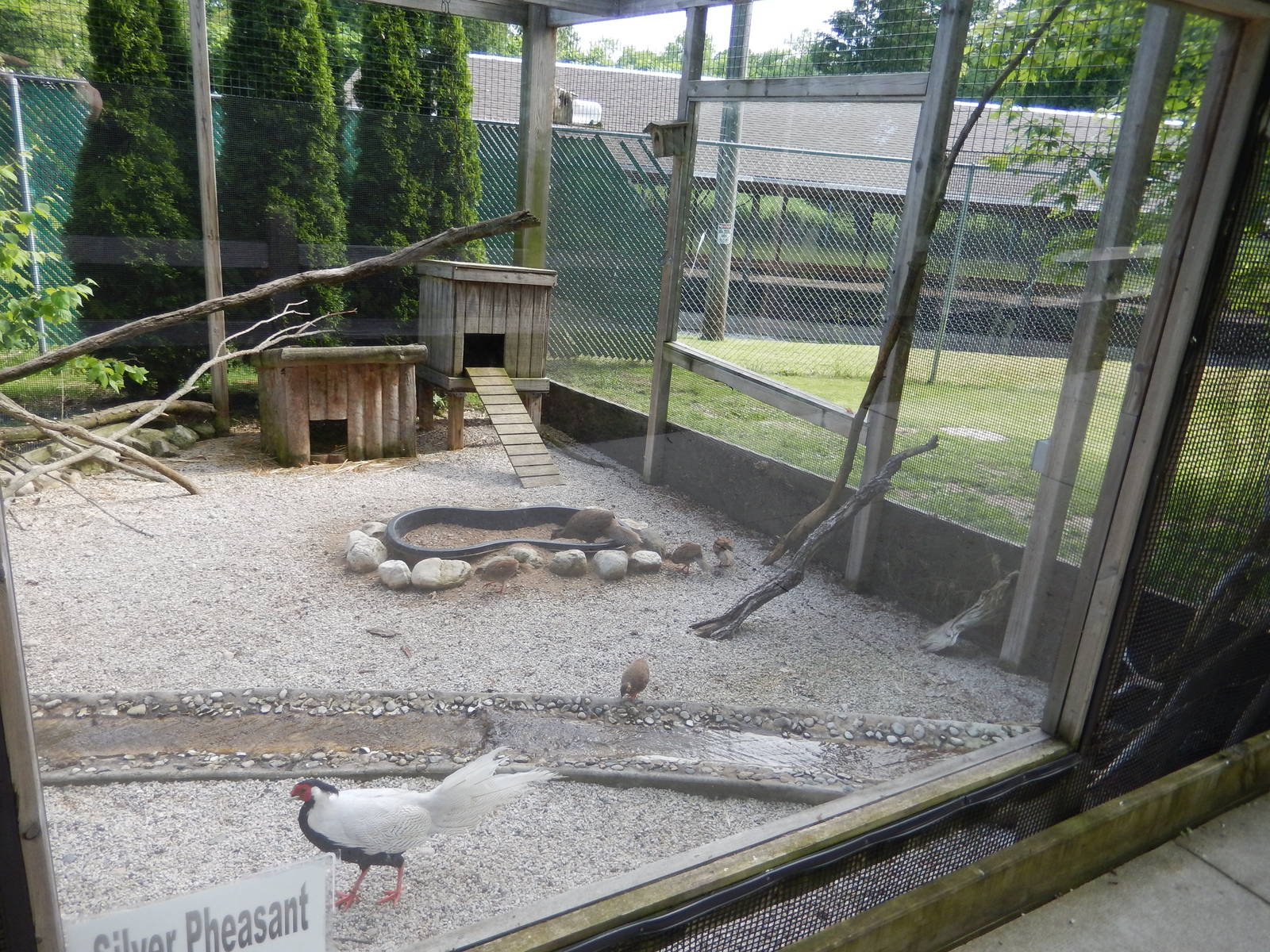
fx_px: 917
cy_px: 476
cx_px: 635
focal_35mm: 25
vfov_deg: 54.9
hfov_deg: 69.4
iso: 125
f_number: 3.4
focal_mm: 4.5
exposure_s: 1/160
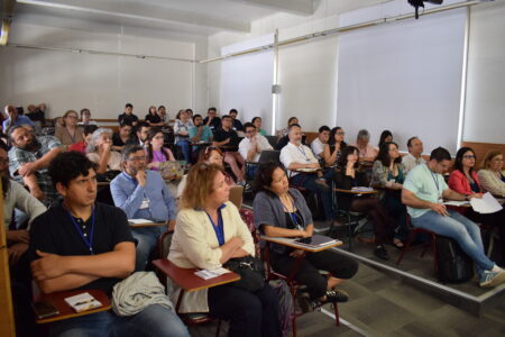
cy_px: 168
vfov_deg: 47.9
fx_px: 379
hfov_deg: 67.4
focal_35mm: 27
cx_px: 252
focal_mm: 18
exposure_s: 1/60
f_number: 3.5
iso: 1600
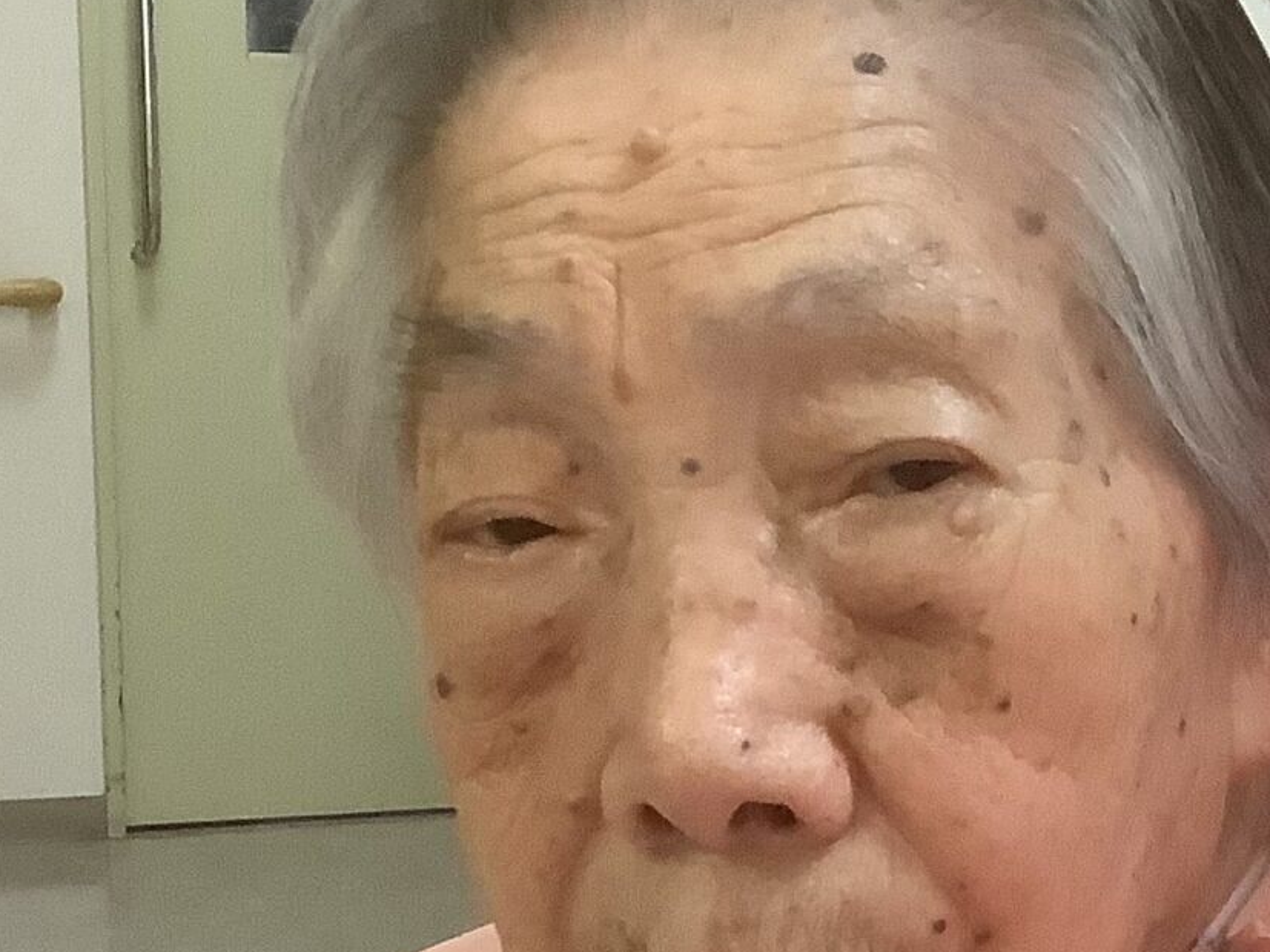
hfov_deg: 20.4
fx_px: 3522
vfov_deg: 15.2
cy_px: 889
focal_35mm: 96
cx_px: 877
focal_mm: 3.3
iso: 200
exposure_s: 1/50
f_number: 2.4
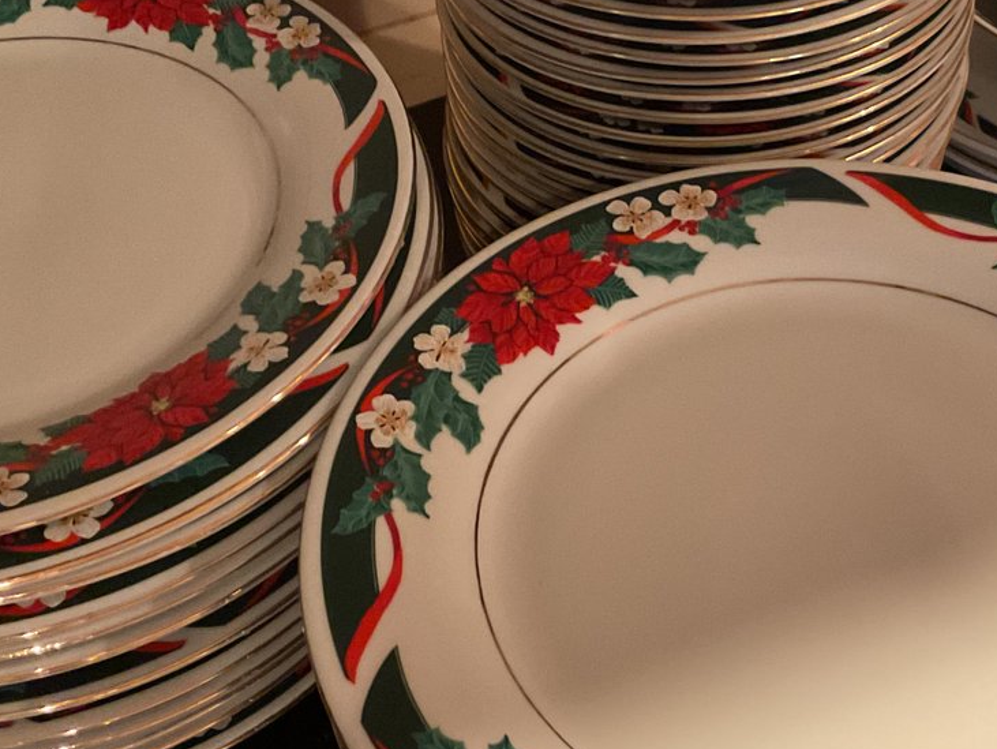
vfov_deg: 24.4
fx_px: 1729
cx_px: 564
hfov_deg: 32.1
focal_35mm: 60
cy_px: 353
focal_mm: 3
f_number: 1.8
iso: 320
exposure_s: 1/30
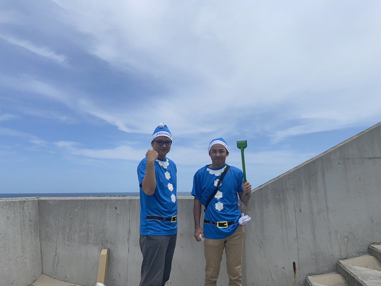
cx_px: 190
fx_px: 286
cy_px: 143
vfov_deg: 53.1
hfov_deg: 67.3
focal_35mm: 26
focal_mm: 4.2
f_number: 1.6
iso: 32
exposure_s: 1/7813
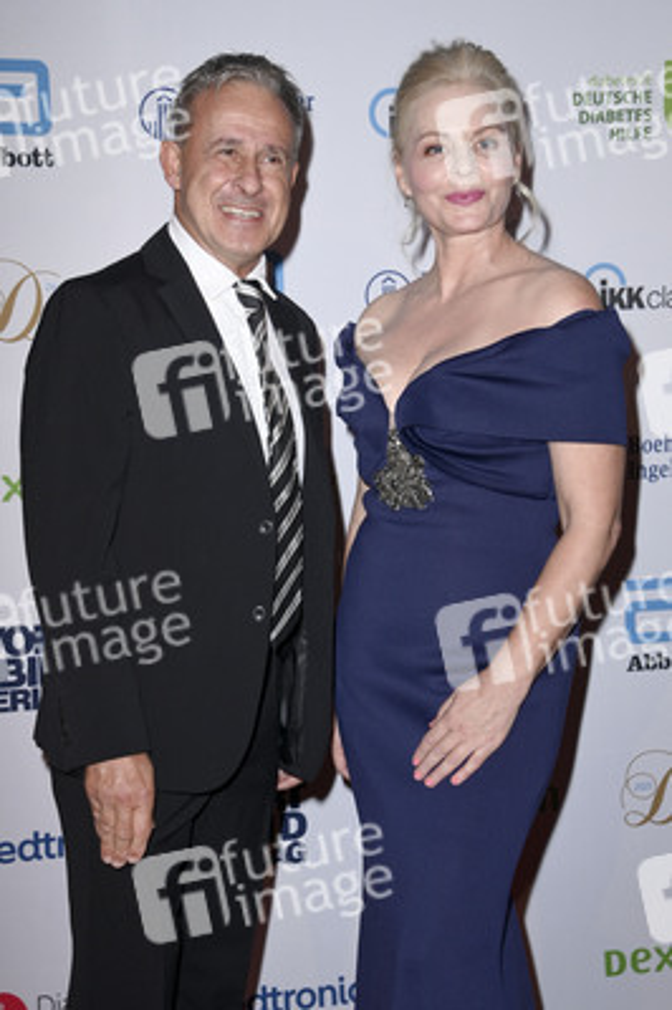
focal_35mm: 70
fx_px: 1963
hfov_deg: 19.4
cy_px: 505
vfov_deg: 28.9
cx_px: 336
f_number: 5.6
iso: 640
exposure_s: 1/200
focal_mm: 70
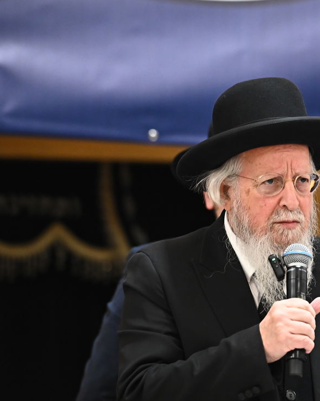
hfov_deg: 4.3
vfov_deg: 5.4
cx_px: 293
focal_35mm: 359
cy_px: 227
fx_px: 4253
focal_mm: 200
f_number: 5
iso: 3200
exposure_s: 1/160
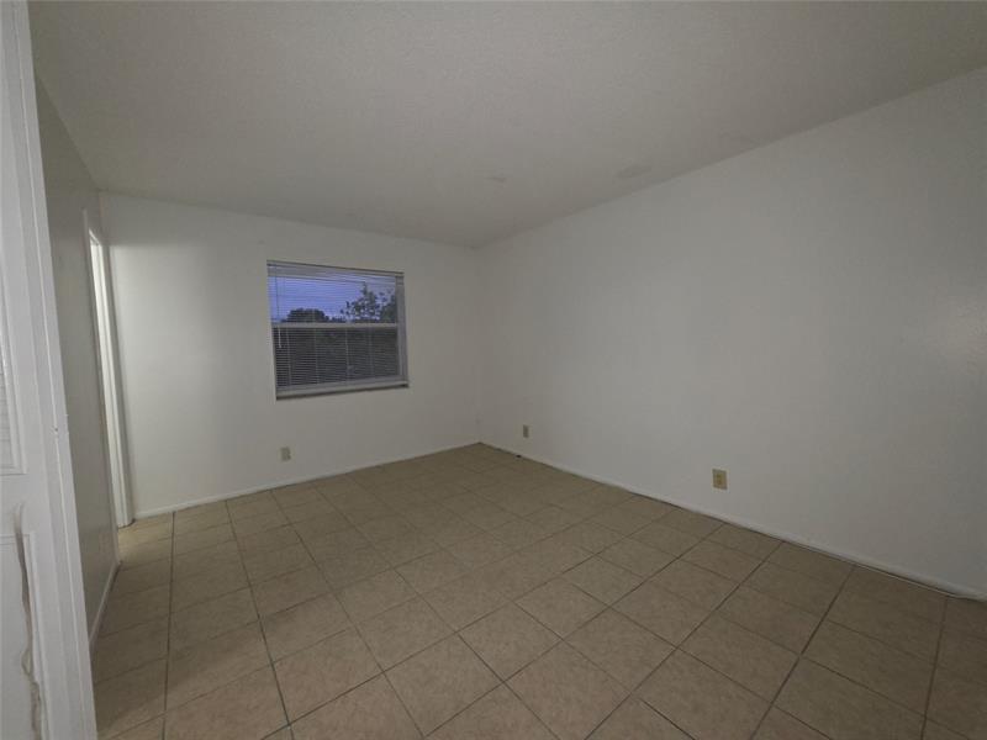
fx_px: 371
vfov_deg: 89.9
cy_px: 370
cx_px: 494
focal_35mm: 13
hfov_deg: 106.2
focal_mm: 2.2
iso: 250
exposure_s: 1/30
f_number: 1.9
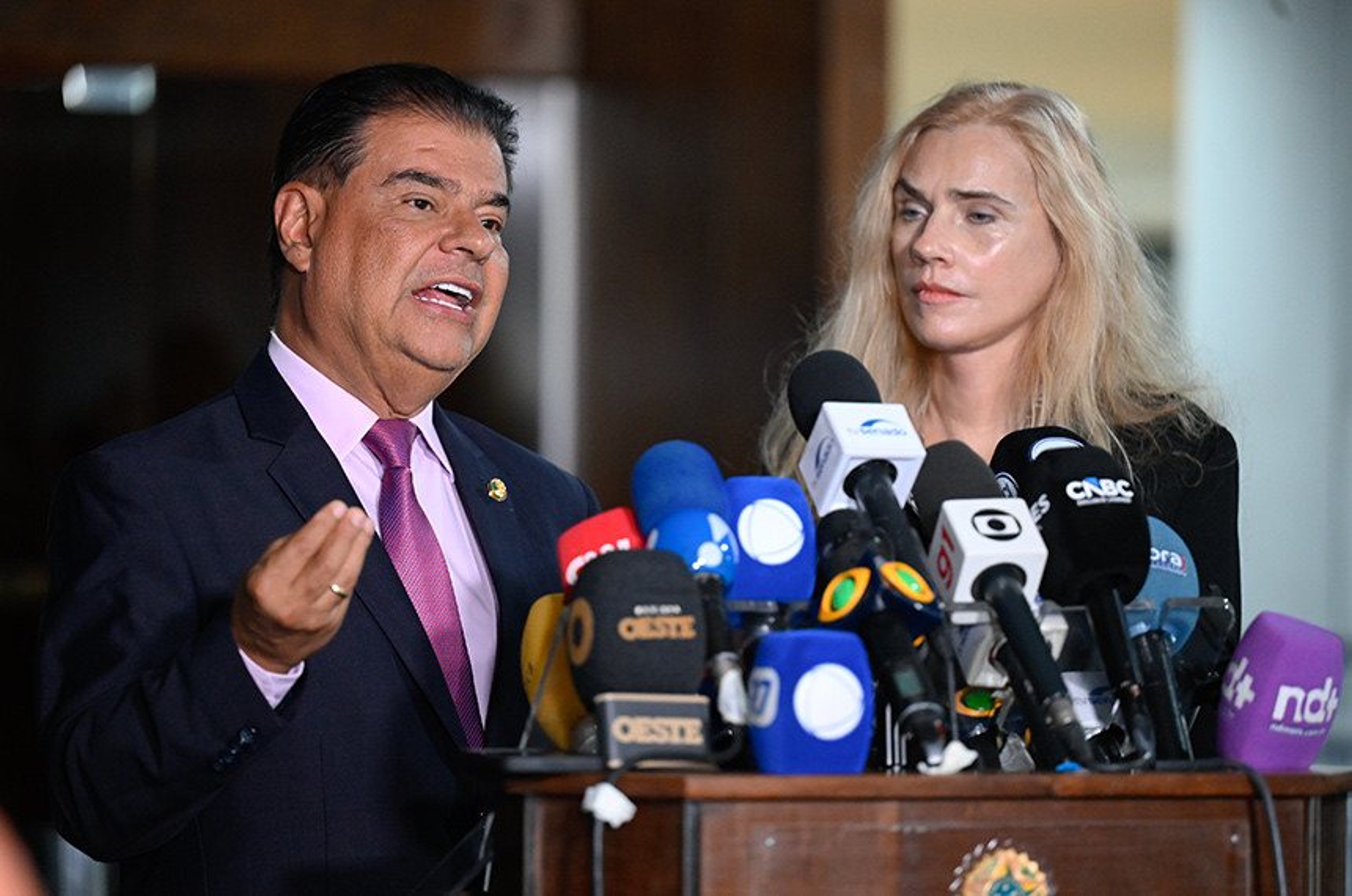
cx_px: 676
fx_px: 5998
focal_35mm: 160
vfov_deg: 8.5
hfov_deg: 12.9
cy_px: 448
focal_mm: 160
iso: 5000
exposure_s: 1/160
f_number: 2.8
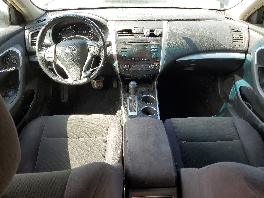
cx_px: 132
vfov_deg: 53.1
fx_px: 198
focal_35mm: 26
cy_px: 99
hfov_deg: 67.3
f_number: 1.5
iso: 50
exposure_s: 1/189
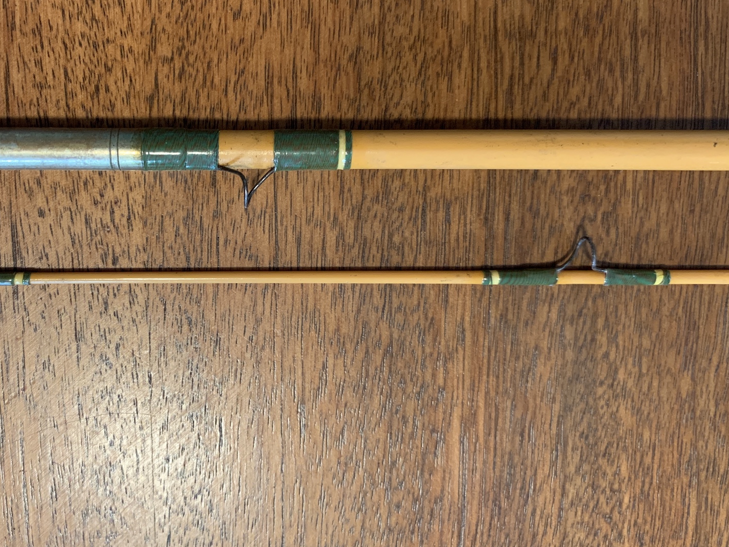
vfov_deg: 40.6
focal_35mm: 35
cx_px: 242
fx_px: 737
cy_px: 238
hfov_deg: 51.6
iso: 250
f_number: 1.8
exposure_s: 1/40
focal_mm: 4.25
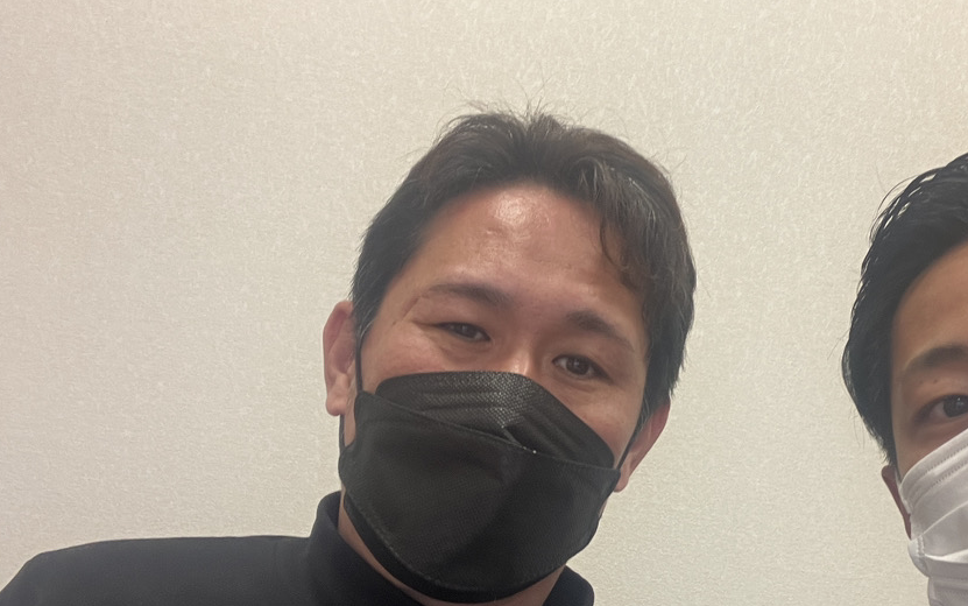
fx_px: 1293
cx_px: 626
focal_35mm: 49
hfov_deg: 40.6
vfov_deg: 26.1
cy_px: 427
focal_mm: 2.87
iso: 80
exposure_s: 1/60
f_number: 2.2
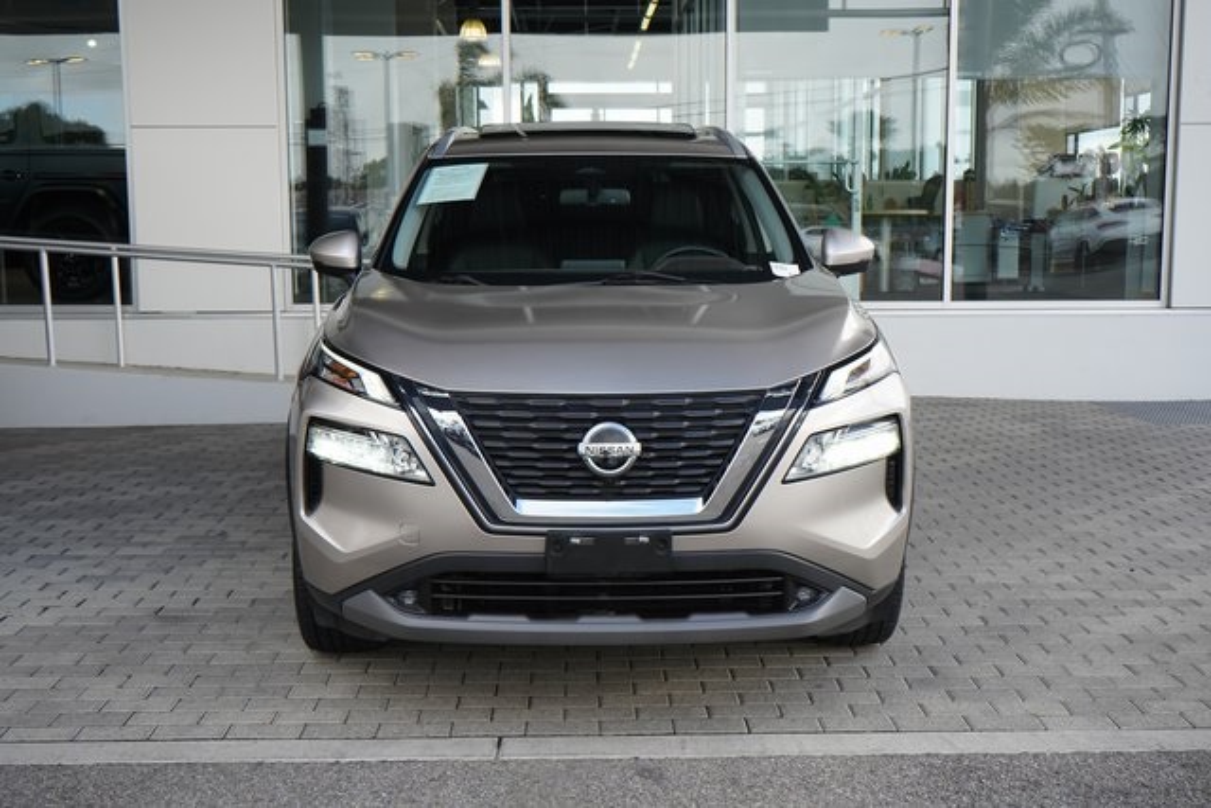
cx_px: 606
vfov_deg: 33.4
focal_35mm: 40
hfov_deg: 48.4
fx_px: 1346
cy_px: 404
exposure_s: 1/320
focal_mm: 40
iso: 1000
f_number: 8
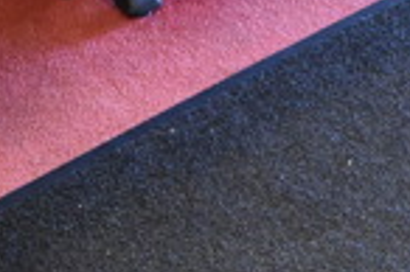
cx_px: 458
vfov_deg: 11.3
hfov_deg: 17.5
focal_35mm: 113
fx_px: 1285
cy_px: 488
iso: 2800
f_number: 3.5
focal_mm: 18
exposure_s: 1/30
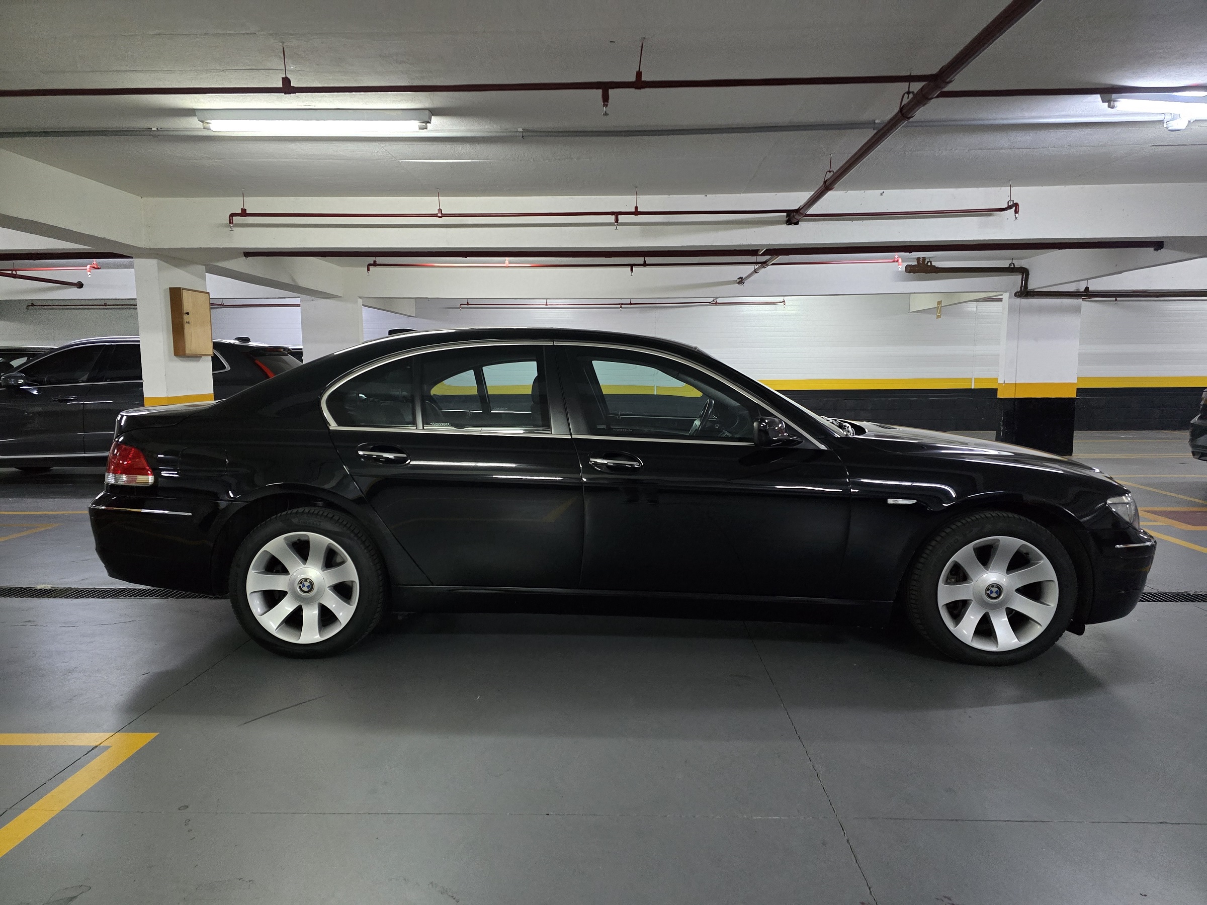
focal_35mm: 23
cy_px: 452
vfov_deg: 58.9
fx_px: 802
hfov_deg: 73.9
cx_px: 604
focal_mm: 6.3
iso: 1600
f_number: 1.7
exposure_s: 1/60
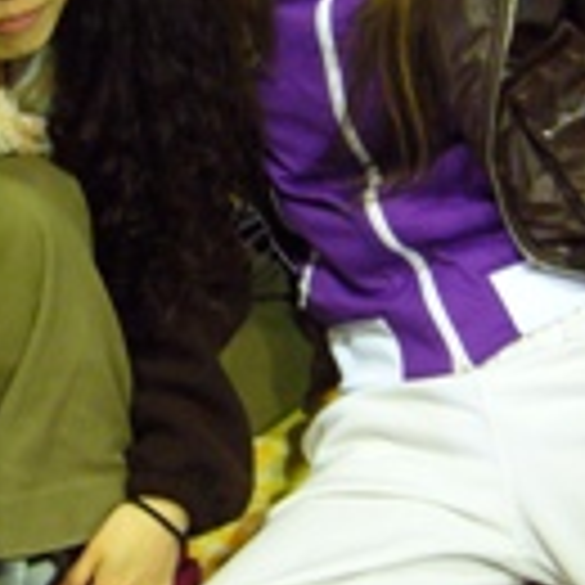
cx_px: 74
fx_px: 2046
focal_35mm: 107
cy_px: 180
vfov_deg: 16.2
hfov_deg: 16.1
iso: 200
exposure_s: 1/8
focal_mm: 5.8
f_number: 2.8
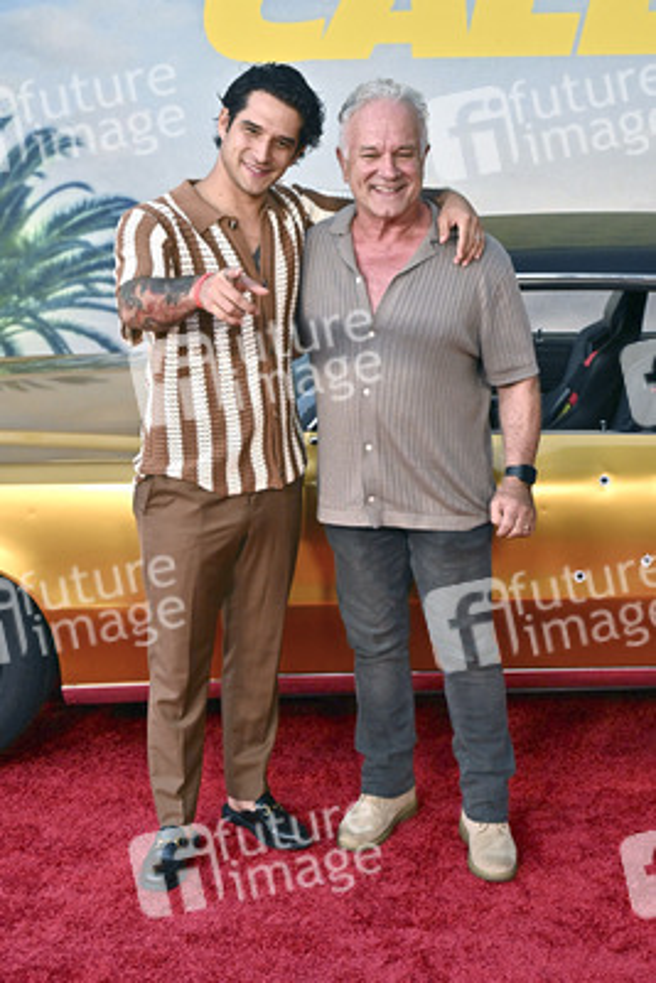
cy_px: 492
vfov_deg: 43.6
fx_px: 1229
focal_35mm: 45
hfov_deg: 29.9
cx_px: 328
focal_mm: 45
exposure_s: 1/320
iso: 2500
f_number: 4.5
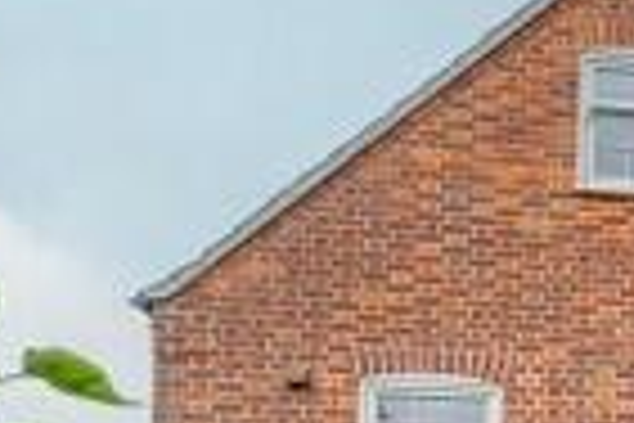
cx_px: 1443
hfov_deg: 14.5
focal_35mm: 102
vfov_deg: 12.6
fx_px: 1796
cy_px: 682
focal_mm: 14
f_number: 6.3
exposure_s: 1/100
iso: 100
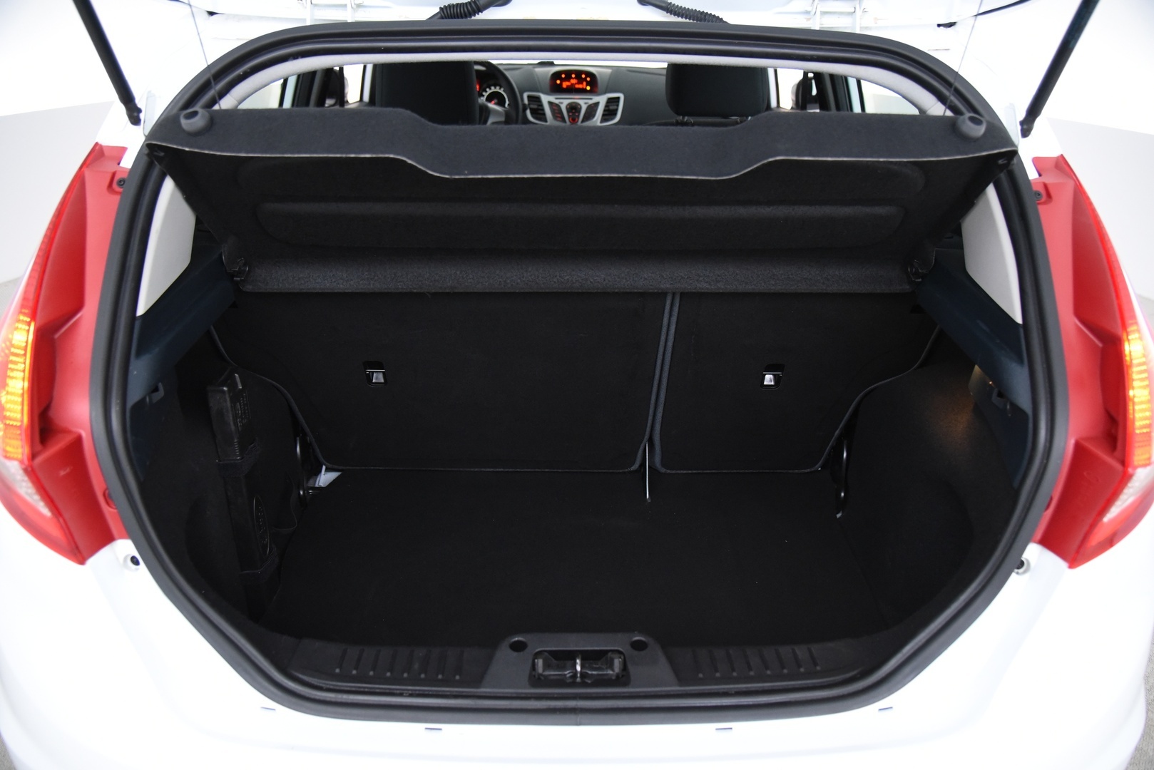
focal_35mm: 27
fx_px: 866
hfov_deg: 67.4
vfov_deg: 48.0
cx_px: 577
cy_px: 385
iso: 4000
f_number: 4
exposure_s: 1/80
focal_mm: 27
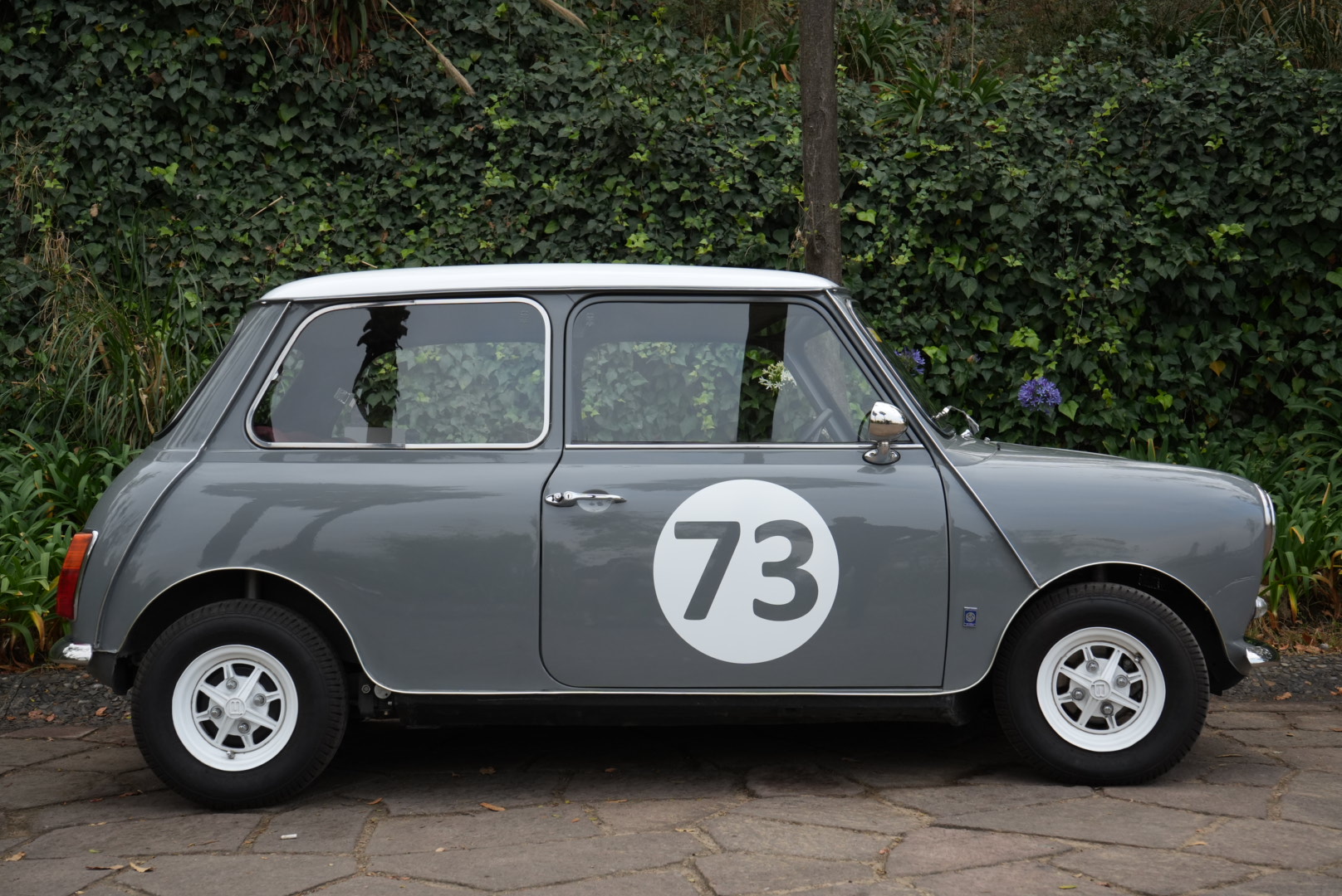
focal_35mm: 42
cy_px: 448
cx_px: 671
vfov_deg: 31.9
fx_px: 1567
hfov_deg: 46.4
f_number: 10
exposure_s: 1/160
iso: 1000
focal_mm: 42
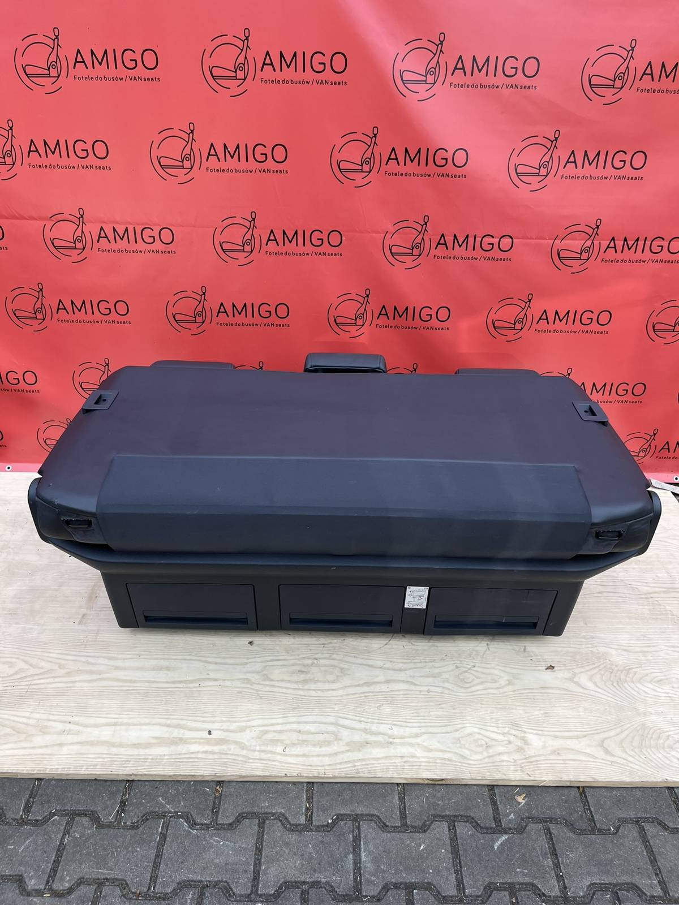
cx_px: 340
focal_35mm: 26
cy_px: 452
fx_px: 680
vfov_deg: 67.3
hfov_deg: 53.1
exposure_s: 1/1009
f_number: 1.6
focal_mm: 5.1
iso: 50
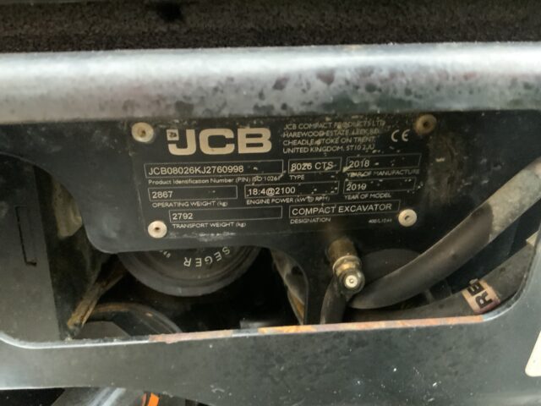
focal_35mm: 29
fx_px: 453
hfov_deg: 61.7
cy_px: 203
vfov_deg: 48.2
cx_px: 270
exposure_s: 1/26
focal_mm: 3
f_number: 1.8
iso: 640
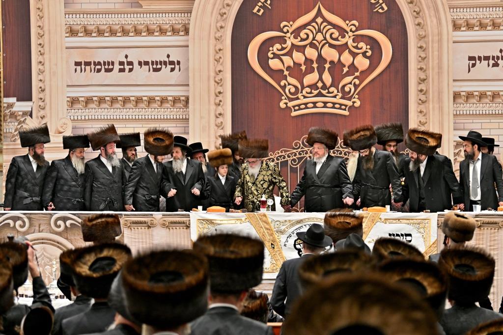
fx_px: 1467
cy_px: 168
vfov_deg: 13.0
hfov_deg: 19.5
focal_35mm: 105
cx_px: 252
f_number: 2.8
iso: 250
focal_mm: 70
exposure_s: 1/250
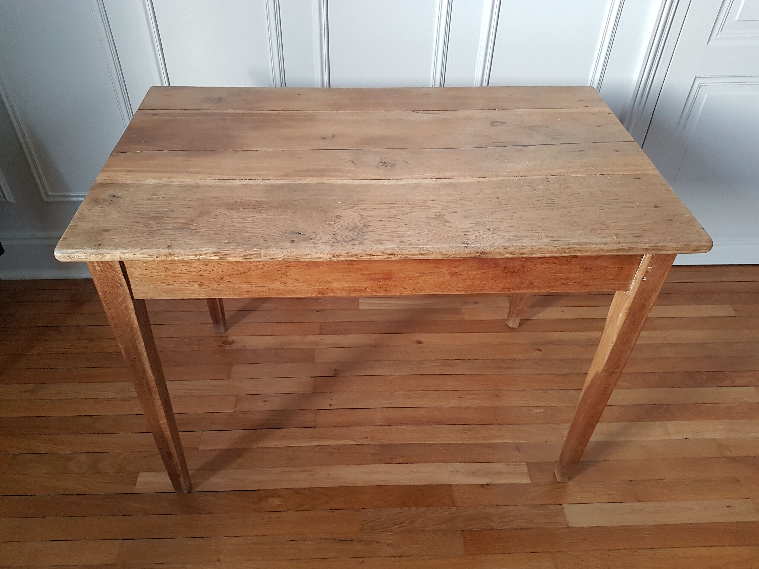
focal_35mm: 26
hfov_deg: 67.3
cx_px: 380
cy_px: 284
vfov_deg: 53.1
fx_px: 570
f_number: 1.7
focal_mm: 4.2
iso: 200
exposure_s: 1/33
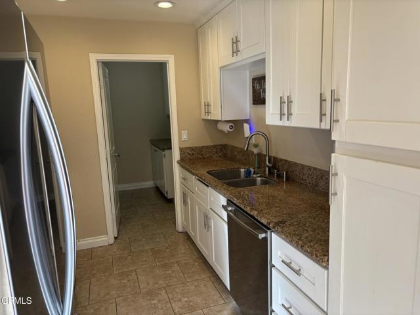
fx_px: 315
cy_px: 158
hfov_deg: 67.3
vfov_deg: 53.1
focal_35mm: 26
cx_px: 210
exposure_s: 1/121
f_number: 1.6
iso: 100
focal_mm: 5.96
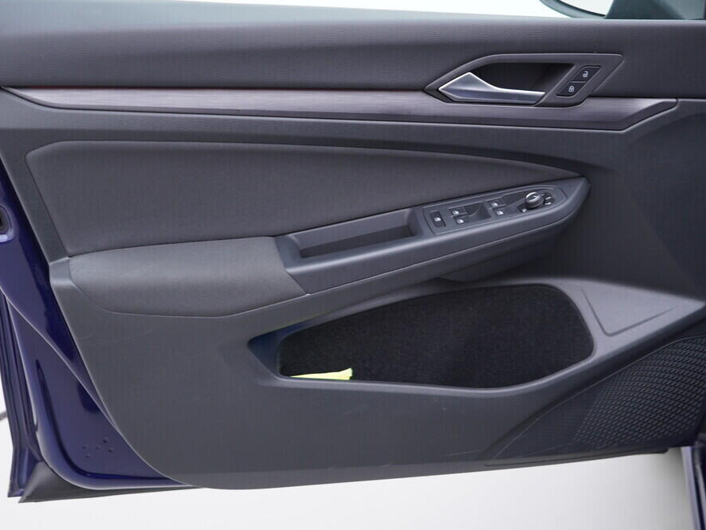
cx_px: 338
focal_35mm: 40
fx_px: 816
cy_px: 271
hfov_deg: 46.8
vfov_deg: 36.0
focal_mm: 24
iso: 125
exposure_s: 1/40
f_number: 2.8
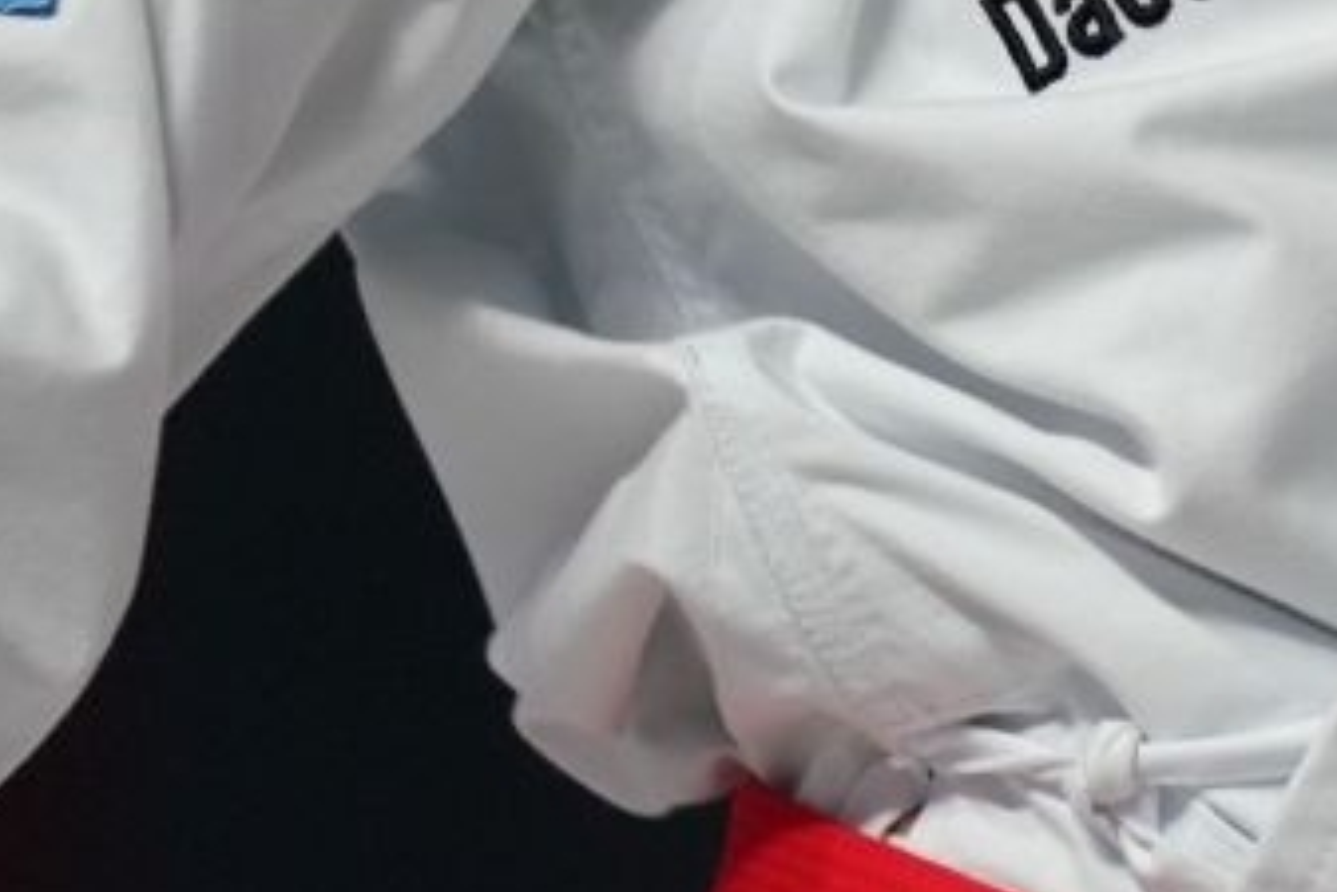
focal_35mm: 2136
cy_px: -955
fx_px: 79359
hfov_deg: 1.0
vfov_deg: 0.6
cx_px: 2150
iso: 500
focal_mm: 400
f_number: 2.8
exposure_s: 1/400
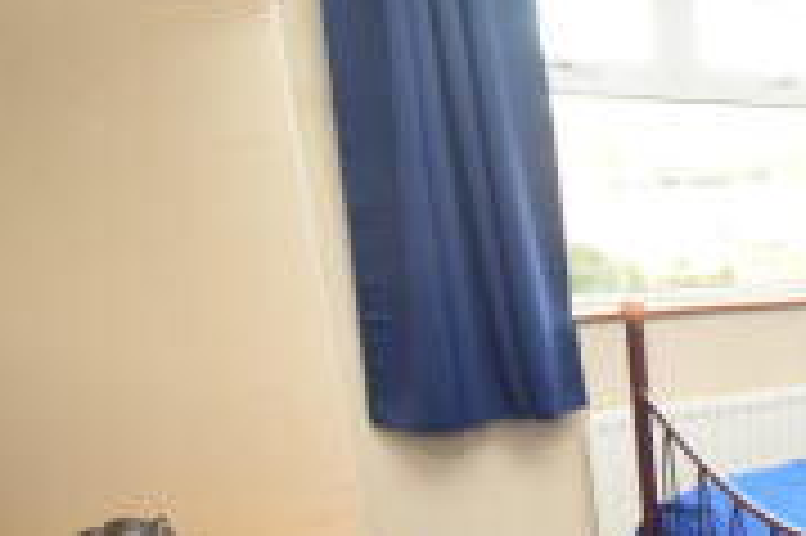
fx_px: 895
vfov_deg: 31.7
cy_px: 484
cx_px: 923
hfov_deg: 38.4
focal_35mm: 40
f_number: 4.5
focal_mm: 10
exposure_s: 1/60
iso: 720
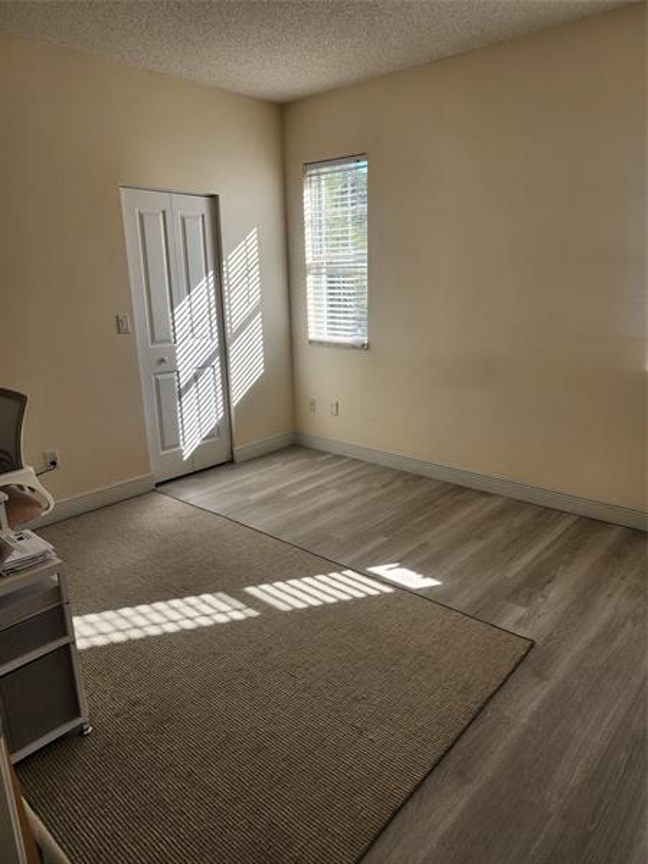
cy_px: 432
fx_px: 574
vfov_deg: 73.9
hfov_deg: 58.9
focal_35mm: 23
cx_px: 324
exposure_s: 1/183
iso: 12
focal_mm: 6.4
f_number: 1.8
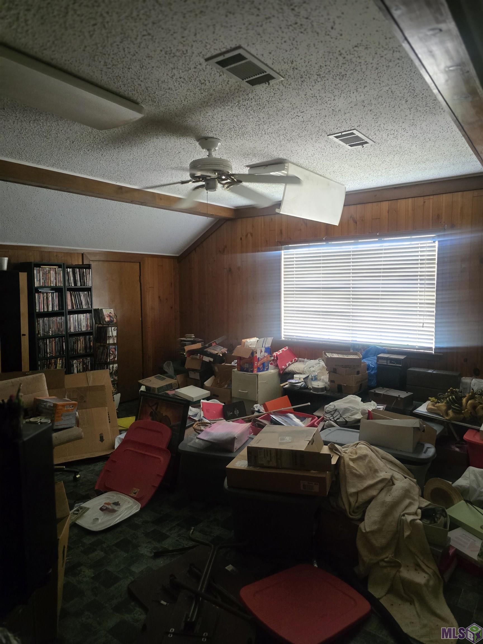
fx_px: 428
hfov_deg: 58.9
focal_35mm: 23
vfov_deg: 73.9
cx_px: 242
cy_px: 322
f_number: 1.7
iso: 1000
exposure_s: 1/120
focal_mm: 6.3
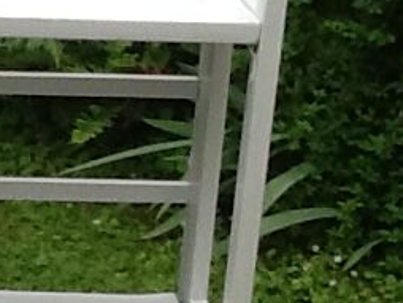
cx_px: -59
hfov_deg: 11.7
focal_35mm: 166
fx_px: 1934
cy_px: 309
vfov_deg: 8.9
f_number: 2.4
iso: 40
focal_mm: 2.03
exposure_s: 1/366
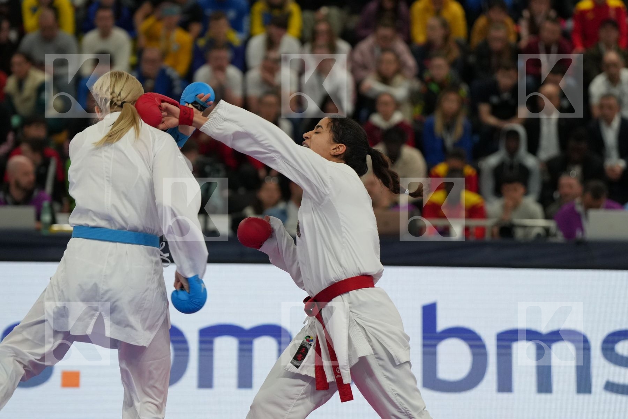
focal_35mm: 213
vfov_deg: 6.4
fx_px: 3715
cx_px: 314
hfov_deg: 9.7
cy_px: 210
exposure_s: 1/1000
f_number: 2.8
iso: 1600
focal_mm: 142
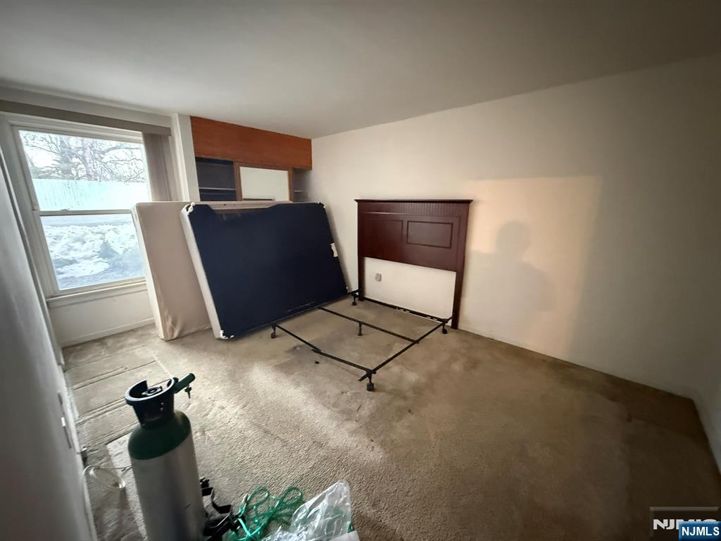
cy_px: 270
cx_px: 360
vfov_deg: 85.7
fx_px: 292
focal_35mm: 14
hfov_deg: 102.1
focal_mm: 2.22
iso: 1250
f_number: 2.2
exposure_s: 1/30
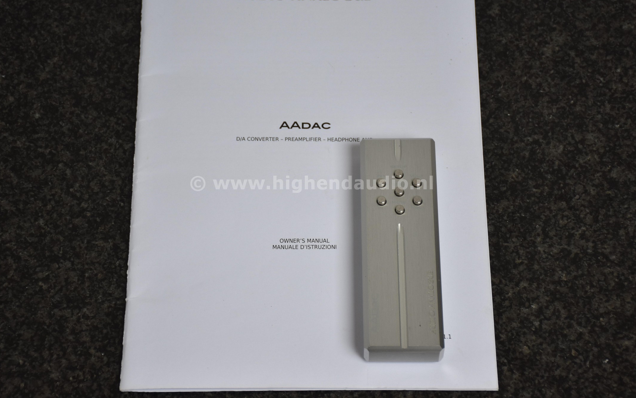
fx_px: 1768
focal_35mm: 102
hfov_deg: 20.4
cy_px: 182
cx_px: 312
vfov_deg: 12.8
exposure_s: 1/100
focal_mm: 60
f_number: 5
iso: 400
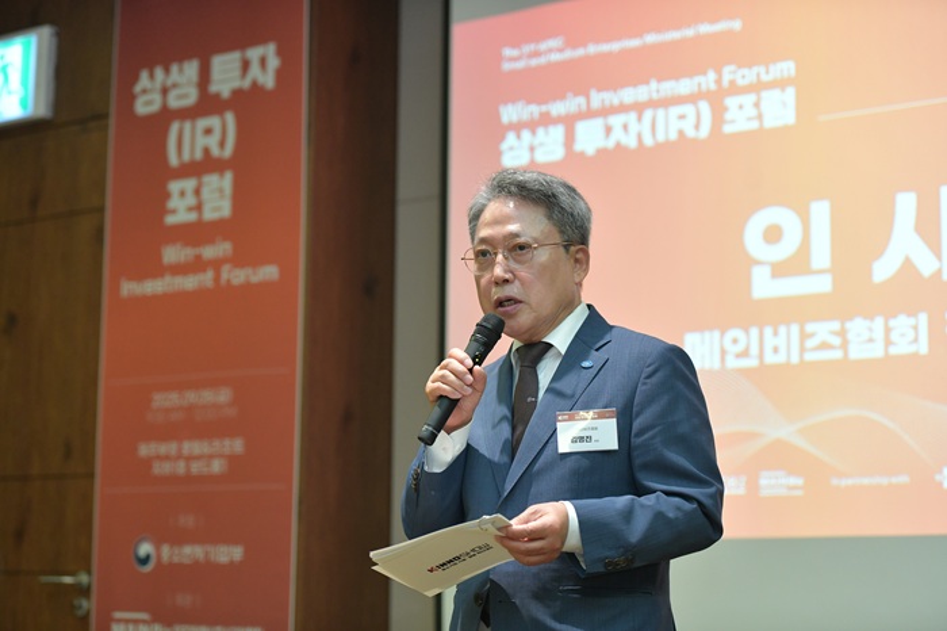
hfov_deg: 27.0
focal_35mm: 75
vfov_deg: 18.2
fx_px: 1972
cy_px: 316
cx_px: 474
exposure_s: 1/200
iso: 2500
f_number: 2.8
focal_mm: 75
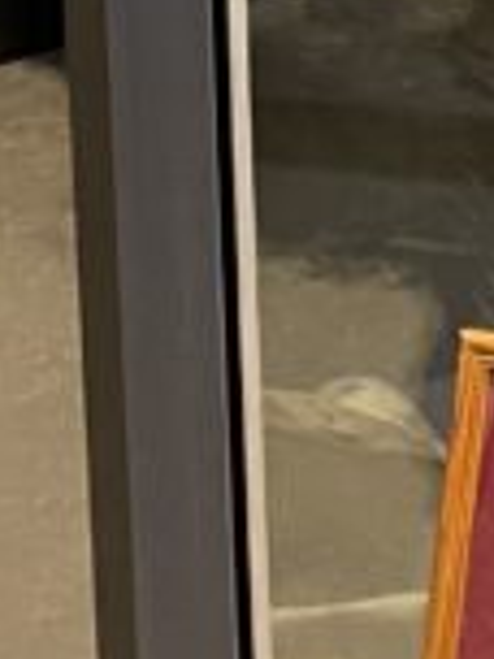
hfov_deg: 8.0
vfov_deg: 10.4
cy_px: -681
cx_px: 1027
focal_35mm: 175
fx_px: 3330
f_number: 1.8
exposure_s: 1/50
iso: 320
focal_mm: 4.25
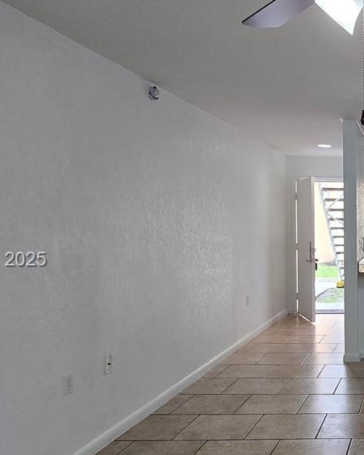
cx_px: 441
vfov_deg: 50.1
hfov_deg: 33.3
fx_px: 485
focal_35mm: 36
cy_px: 261
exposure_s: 1/60
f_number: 2.2
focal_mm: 2.2
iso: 64
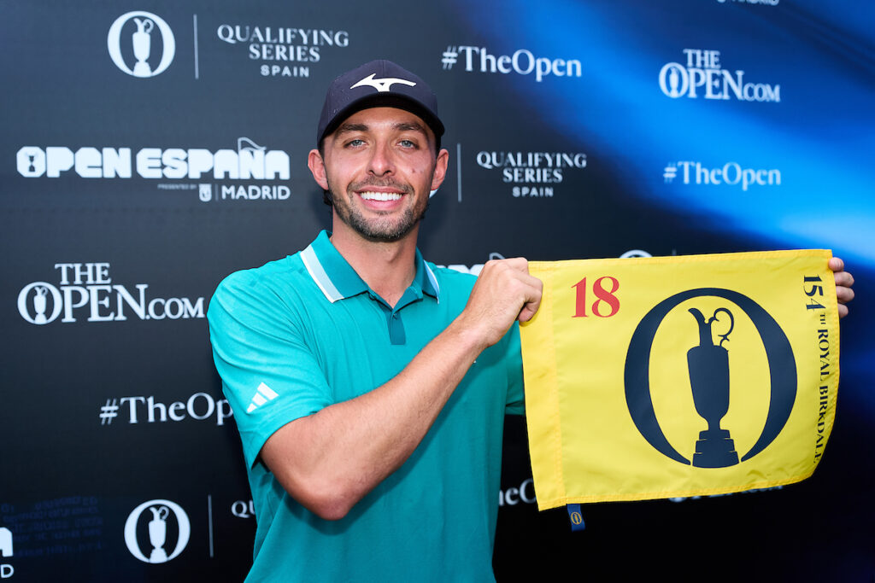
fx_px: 802
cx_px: 438
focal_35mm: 33
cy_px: 292
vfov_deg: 40.0
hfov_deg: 57.2
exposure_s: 1/1000
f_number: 2.8
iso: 640
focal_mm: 33
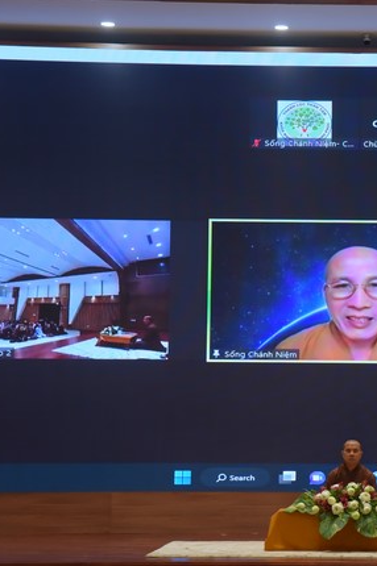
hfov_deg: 11.0
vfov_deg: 16.5
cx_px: 351
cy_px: 282
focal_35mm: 124
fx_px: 1951
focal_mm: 82
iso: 1250
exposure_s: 1/100
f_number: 8
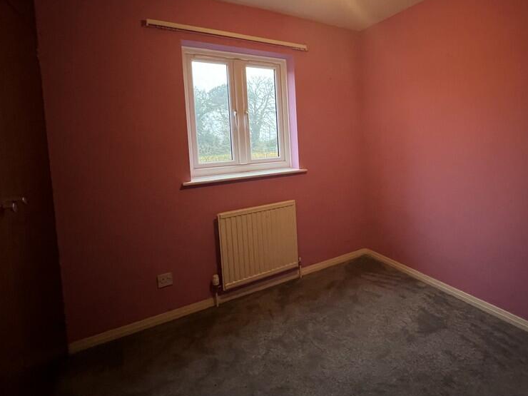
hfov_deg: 85.6
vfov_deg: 70.7
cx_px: 338
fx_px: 275
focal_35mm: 18
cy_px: 154
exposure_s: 1/34
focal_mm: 1.57
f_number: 1.8
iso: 800
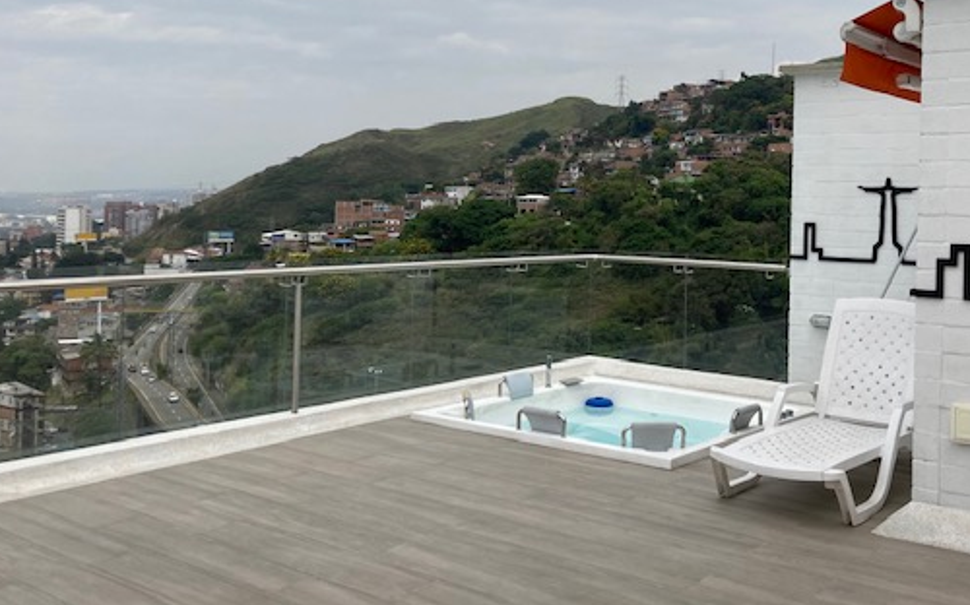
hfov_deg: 51.0
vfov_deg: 33.3
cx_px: 607
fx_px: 1004
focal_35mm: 38
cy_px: 204
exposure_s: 1/3205
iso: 20
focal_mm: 3.99
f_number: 1.8
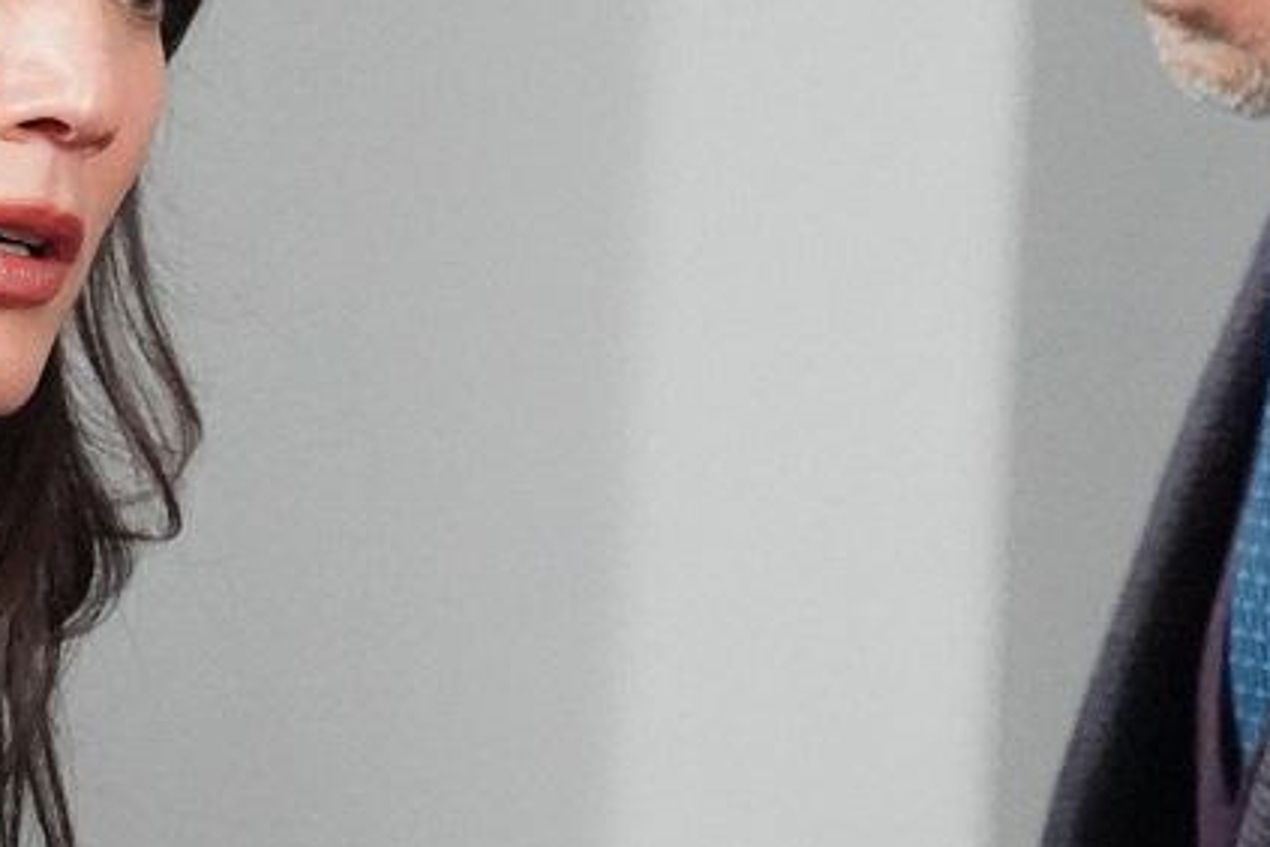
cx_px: 626
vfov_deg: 4.8
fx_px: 10053
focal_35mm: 285
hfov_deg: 7.2
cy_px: 123
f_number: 2.8
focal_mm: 68
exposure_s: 1/100
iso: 25600
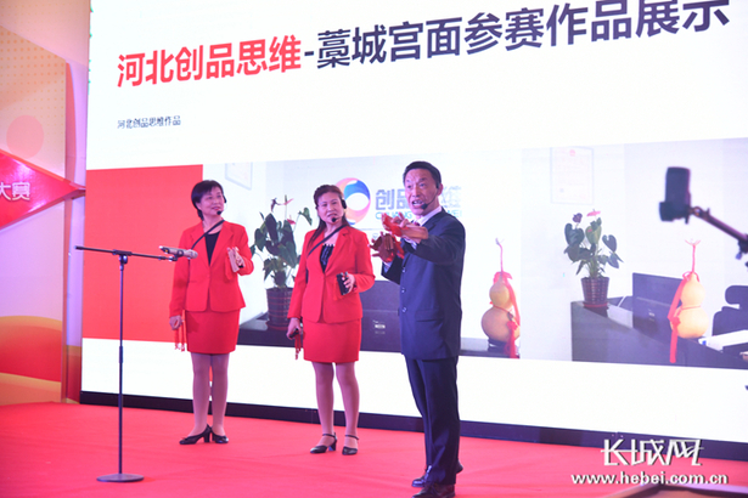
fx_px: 1454
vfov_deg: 19.5
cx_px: 374
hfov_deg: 28.8
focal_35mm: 70
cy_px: 249
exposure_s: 1/100
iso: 1000
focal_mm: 70
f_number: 4
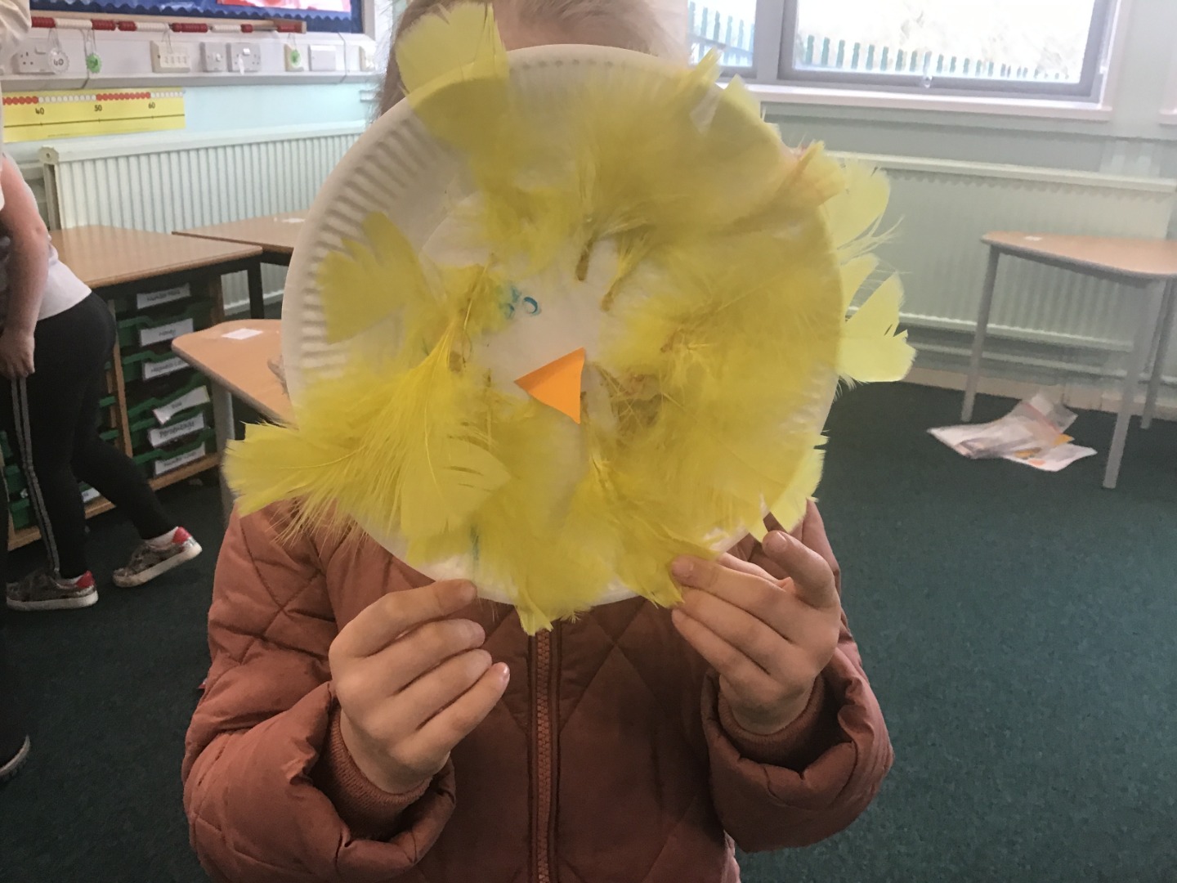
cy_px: 442
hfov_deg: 58.4
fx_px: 1054
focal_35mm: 31
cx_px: 588
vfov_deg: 45.4
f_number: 2.4
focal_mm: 3.3
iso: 50
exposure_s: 1/33
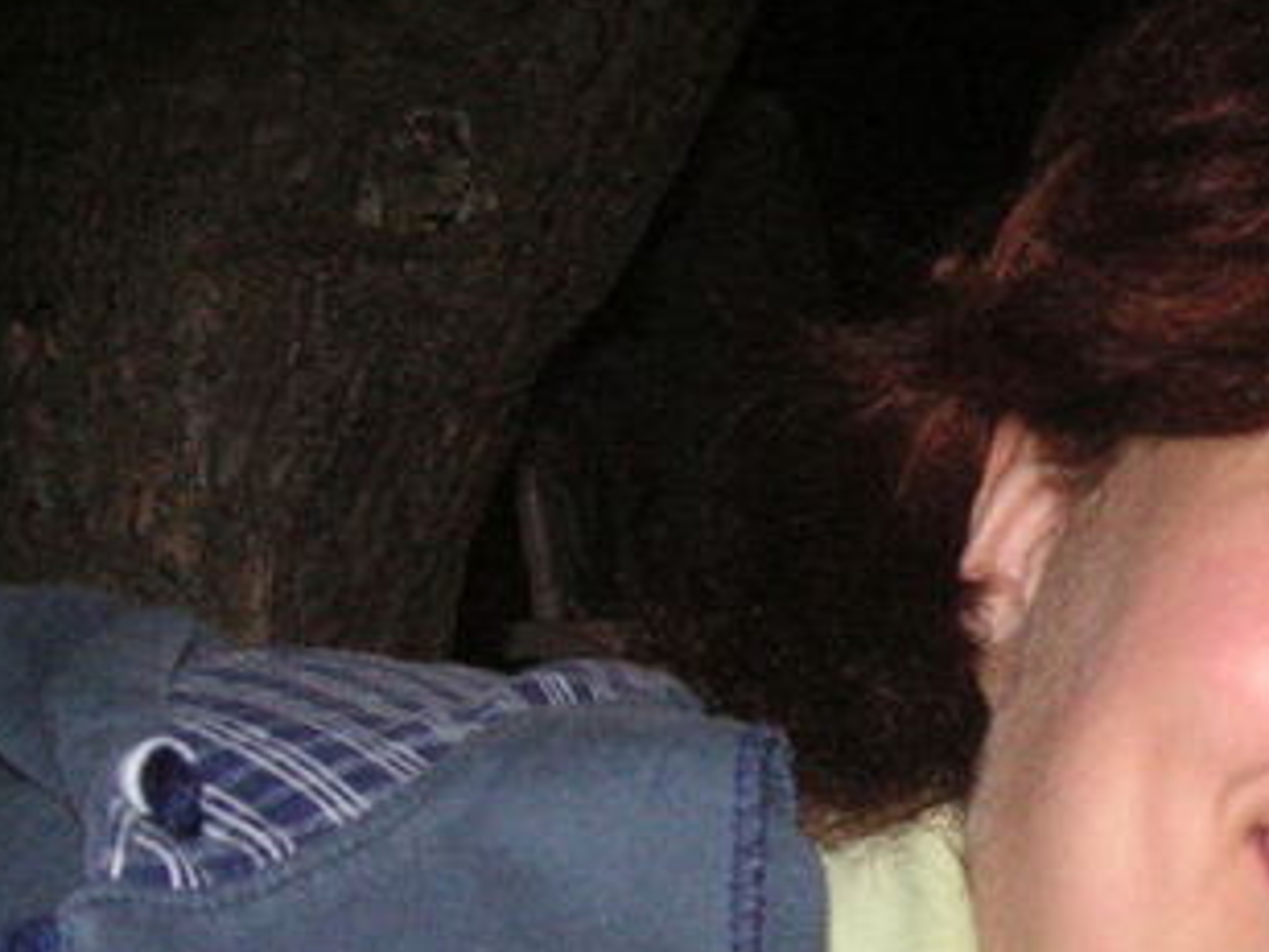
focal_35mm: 96
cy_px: 622
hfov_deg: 19.3
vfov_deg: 15.4
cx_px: 1491
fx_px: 3519
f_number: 2.8
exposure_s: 1/45
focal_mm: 6.1
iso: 160
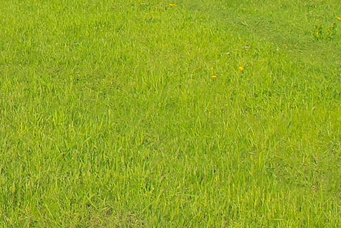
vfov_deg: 5.2
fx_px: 2492
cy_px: -163
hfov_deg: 7.6
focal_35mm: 263
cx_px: -239
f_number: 11
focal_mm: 18
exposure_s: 1/125
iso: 100
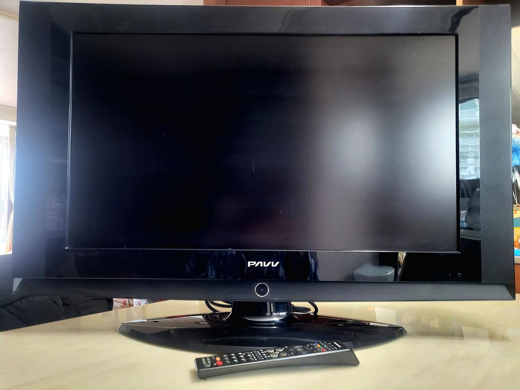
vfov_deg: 53.1
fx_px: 391
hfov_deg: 67.3
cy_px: 195
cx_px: 260
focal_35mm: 26
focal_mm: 4.25
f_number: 1.8
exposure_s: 1/24
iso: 800
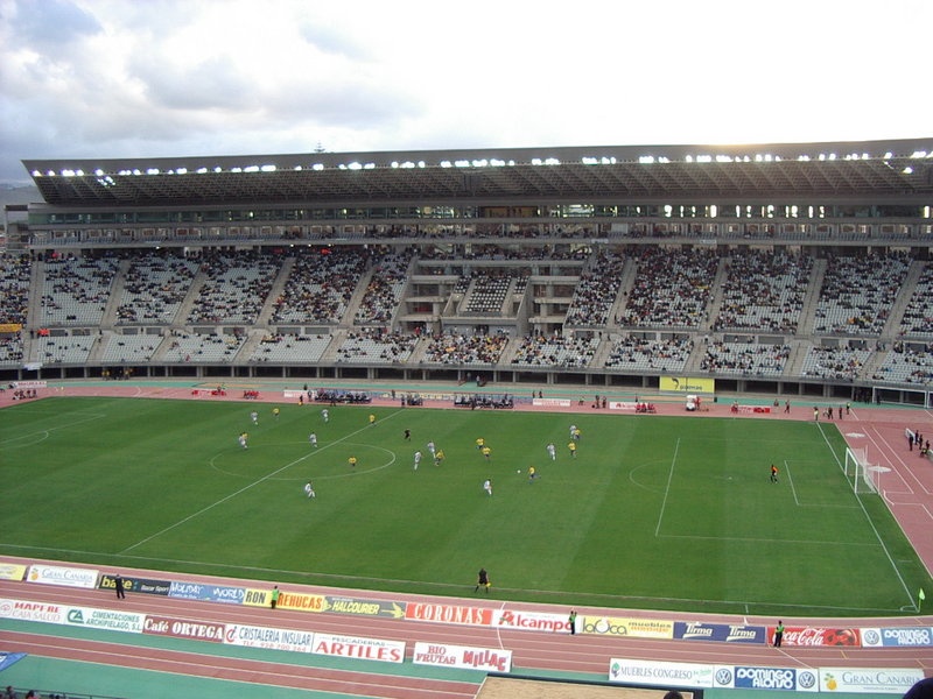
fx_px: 1024
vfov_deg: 37.7
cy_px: 350
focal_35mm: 38
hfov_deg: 49.0
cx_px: 466
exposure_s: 1/125
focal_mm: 5.8
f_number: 2.6
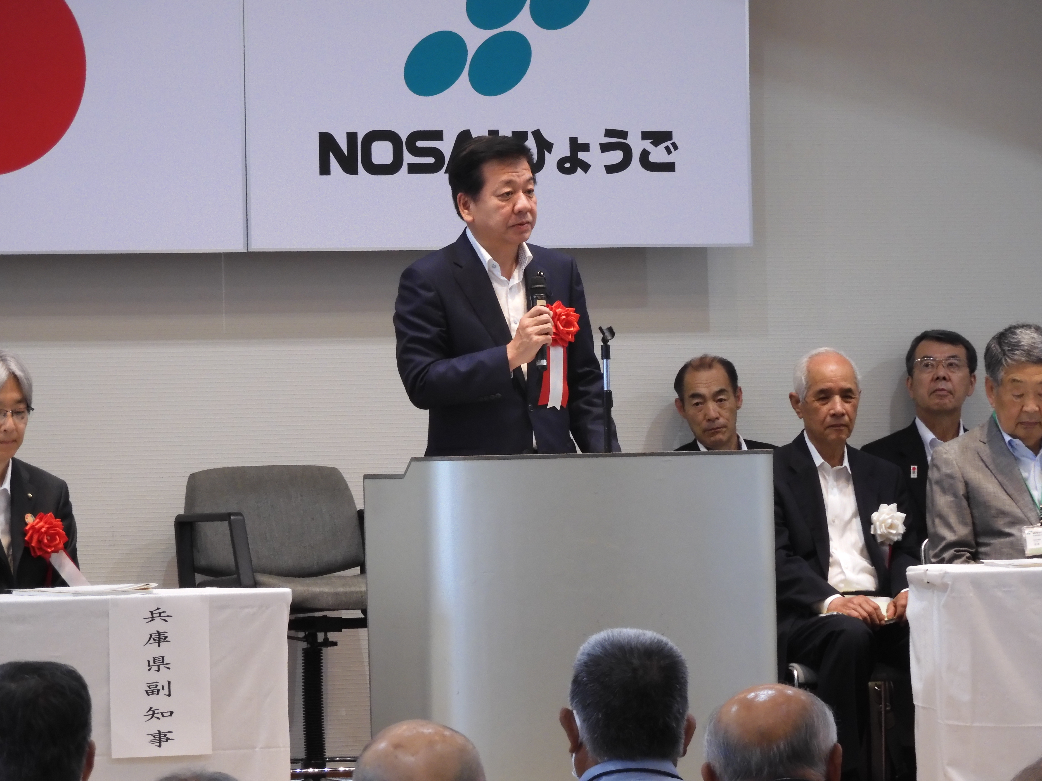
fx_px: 6020
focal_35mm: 200
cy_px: 390
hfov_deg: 9.9
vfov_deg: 7.4
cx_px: 521
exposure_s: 1/50
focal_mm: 35.7
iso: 400
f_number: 5.6
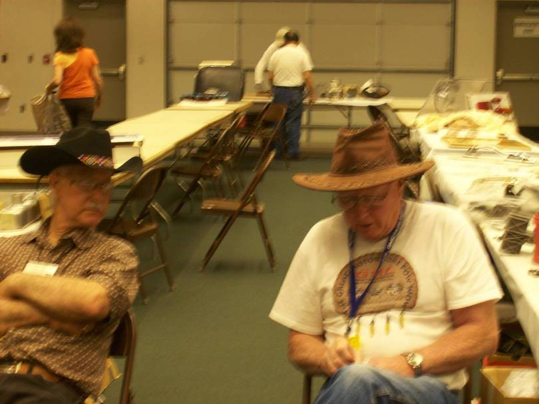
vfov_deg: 17.0
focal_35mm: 87
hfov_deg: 22.5
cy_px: 202
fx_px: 1354
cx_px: 270
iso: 80
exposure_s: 1/8.72
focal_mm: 14.3
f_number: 4.3
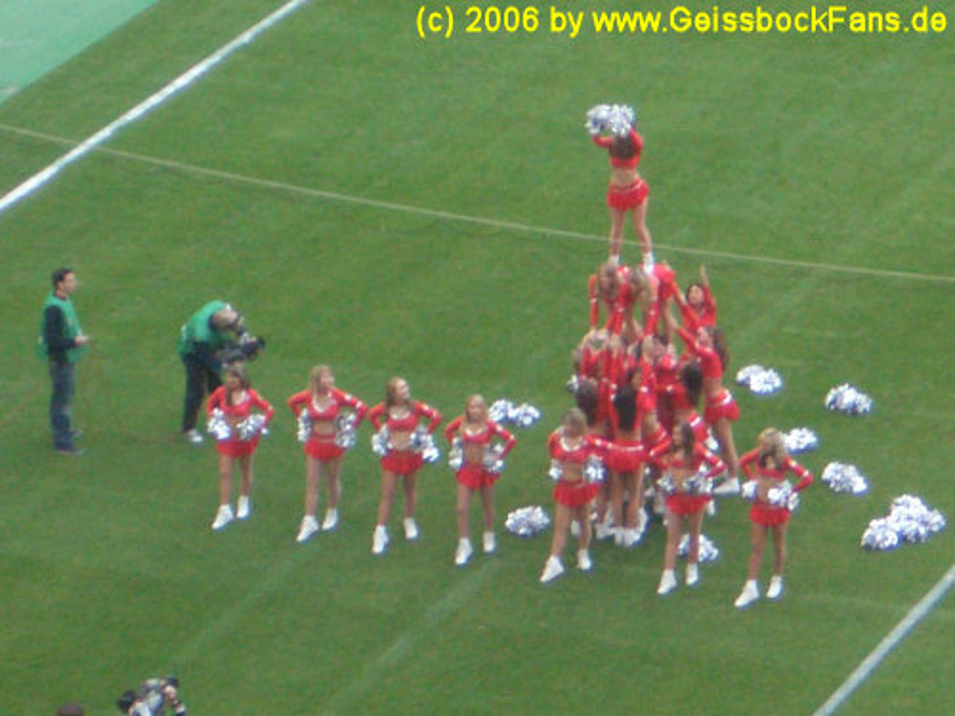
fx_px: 2897
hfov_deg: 18.7
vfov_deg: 14.1
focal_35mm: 105
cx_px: 478
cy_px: 358
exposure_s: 1/80
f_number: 4.8
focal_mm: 17.4
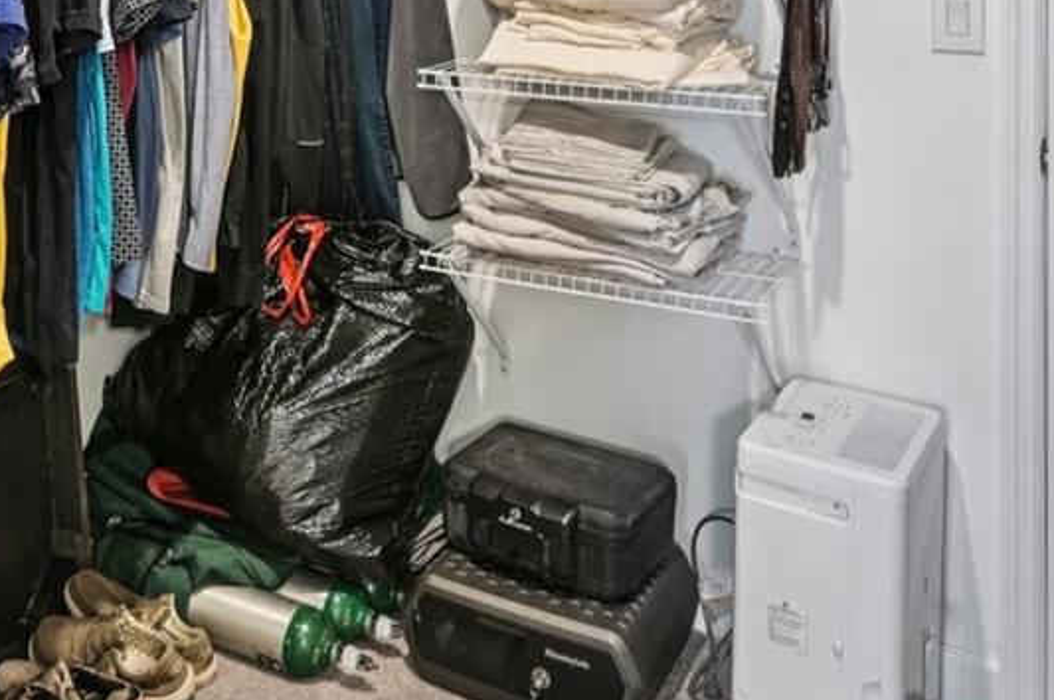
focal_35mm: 42
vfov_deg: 28.5
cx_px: 293
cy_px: -96
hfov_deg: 45.2
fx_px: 1228
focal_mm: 14
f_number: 8
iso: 400
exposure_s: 1/2.5
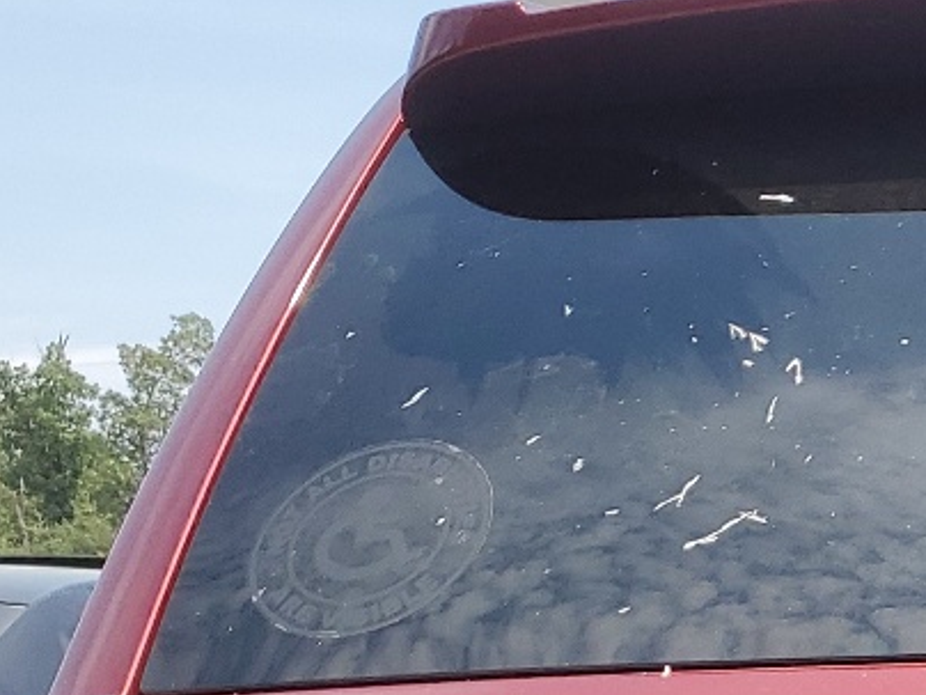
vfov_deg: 13.3
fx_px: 2755
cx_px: 1426
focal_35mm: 103
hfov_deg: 17.1
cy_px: 1142
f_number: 1.5
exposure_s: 1/2000
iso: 50
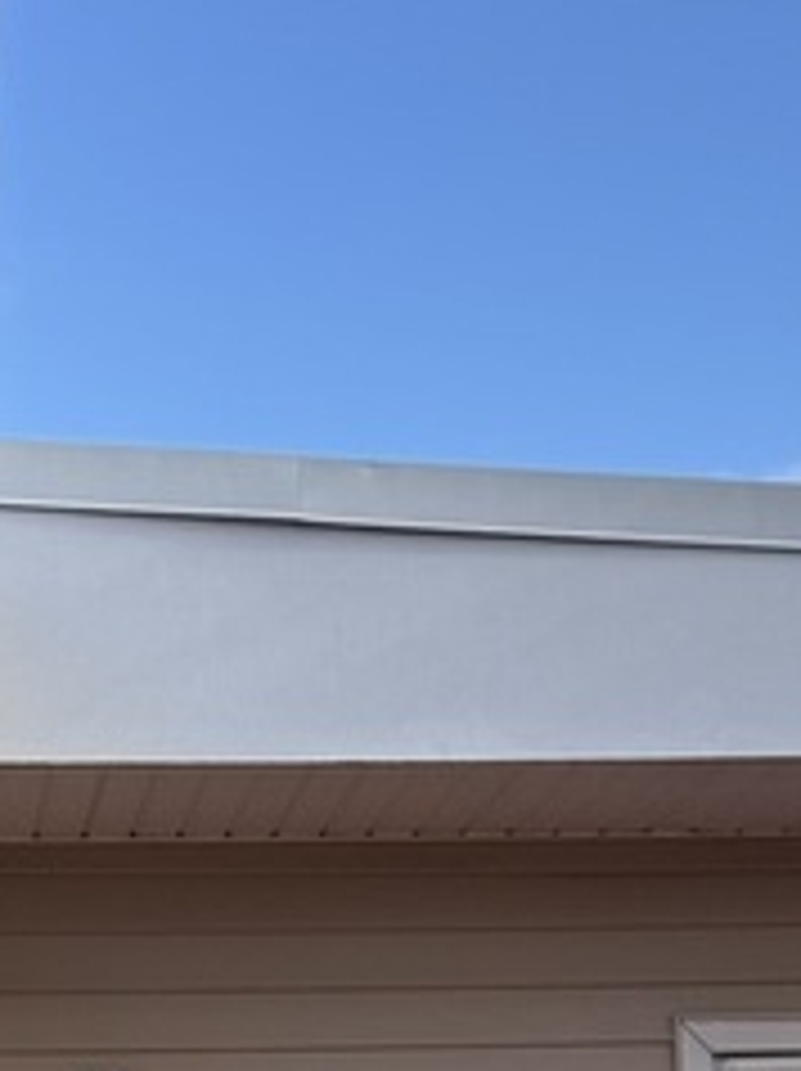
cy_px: 1467
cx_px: 297
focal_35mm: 109
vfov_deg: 16.8
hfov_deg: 13.5
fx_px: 3369
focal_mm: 6.76
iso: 80
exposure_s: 1/1311
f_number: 1.78
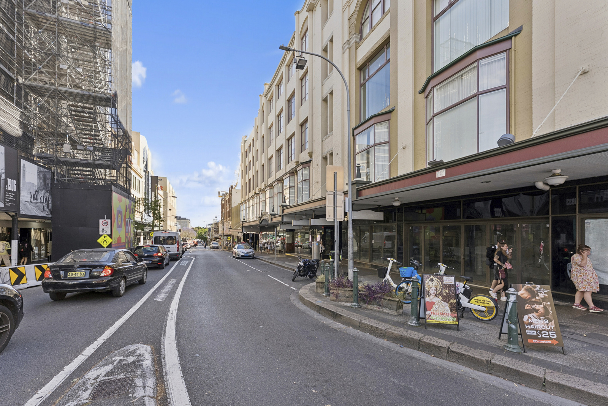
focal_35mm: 14
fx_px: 237
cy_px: 203
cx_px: 304
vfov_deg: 81.3
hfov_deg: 104.2
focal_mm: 14
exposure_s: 1/400
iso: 500
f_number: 5.6
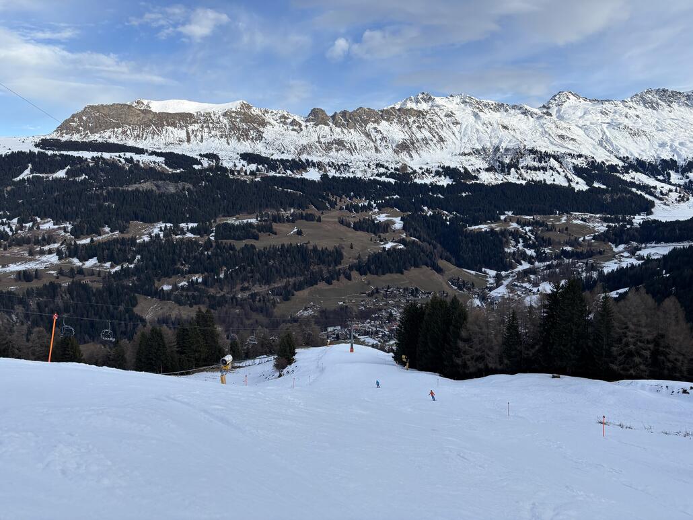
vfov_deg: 53.1
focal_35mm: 26
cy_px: 260
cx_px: 346
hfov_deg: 67.3
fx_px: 521
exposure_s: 1/1876
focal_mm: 5.96
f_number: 1.6
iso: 50
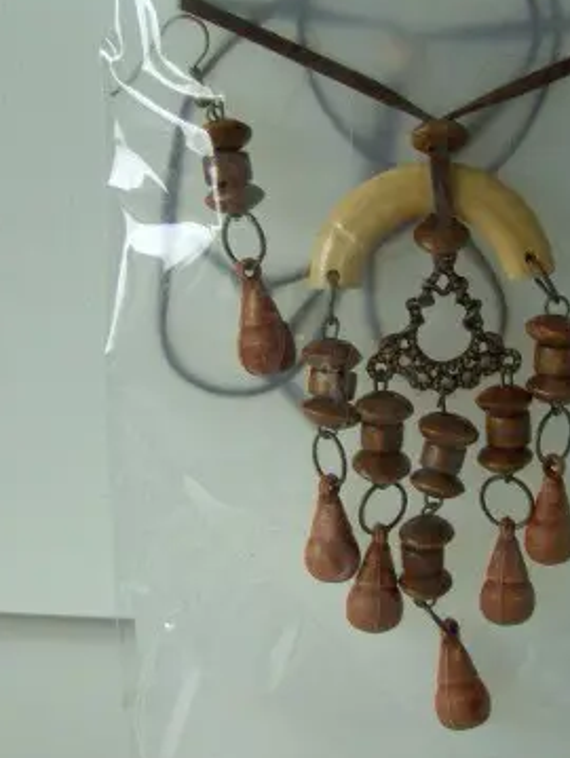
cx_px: 398
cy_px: 328
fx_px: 1183
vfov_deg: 35.5
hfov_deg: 26.9
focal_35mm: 54
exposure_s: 1/47
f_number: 2.8
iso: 80
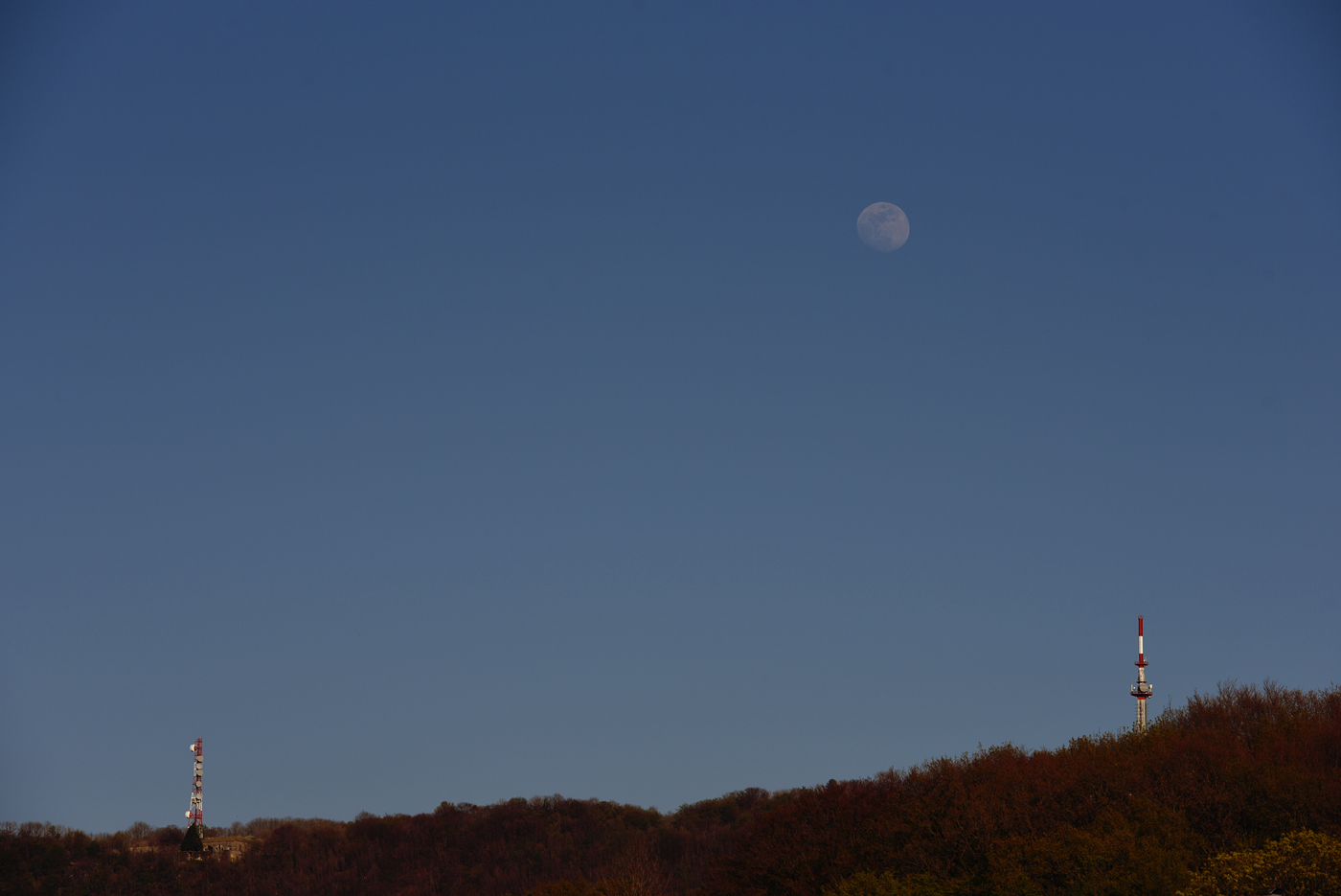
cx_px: 670
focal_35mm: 160
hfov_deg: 12.8
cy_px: 448
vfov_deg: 8.6
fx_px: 5963
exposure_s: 1/1250
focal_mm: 160
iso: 200
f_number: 8
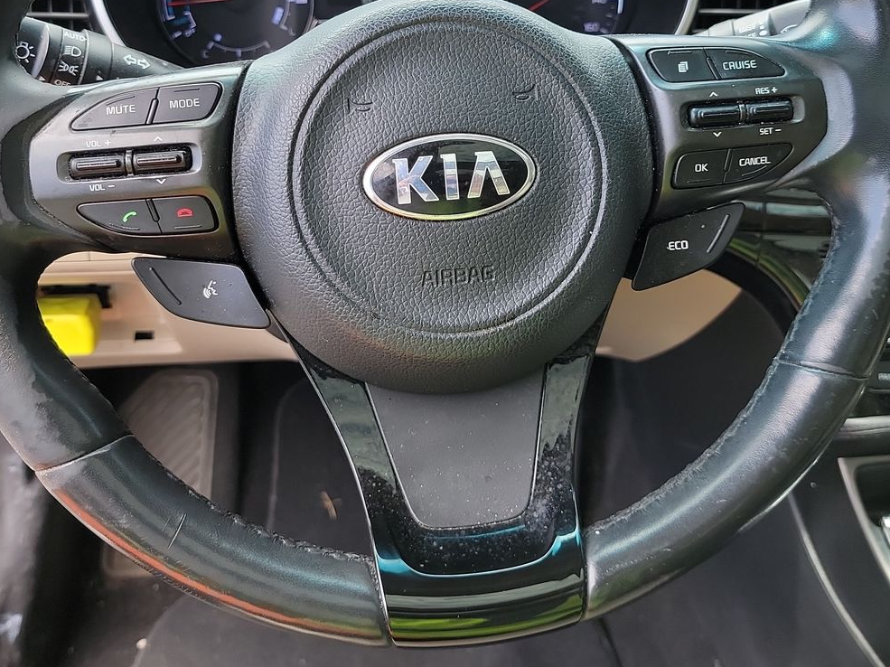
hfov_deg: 47.9
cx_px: 457
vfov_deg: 36.0
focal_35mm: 39
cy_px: 169
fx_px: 1002
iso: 70
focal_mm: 6.7
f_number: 1.8
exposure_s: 1/119
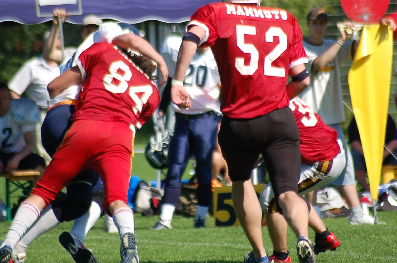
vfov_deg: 2.1
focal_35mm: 640
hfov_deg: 3.2
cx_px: 198
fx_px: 7044
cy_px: 109
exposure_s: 1/1000
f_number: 5.6
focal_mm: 300
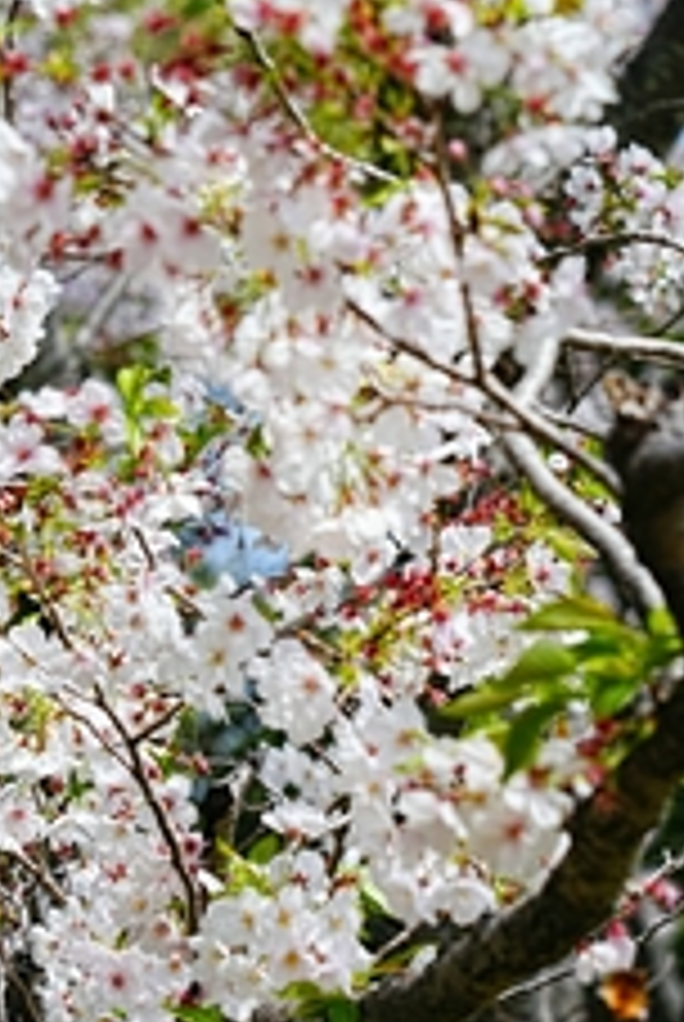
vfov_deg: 11.1
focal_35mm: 185
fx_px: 5256
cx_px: 178
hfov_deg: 7.4
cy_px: 405
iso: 100
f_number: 6.3
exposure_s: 1/320
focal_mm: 105
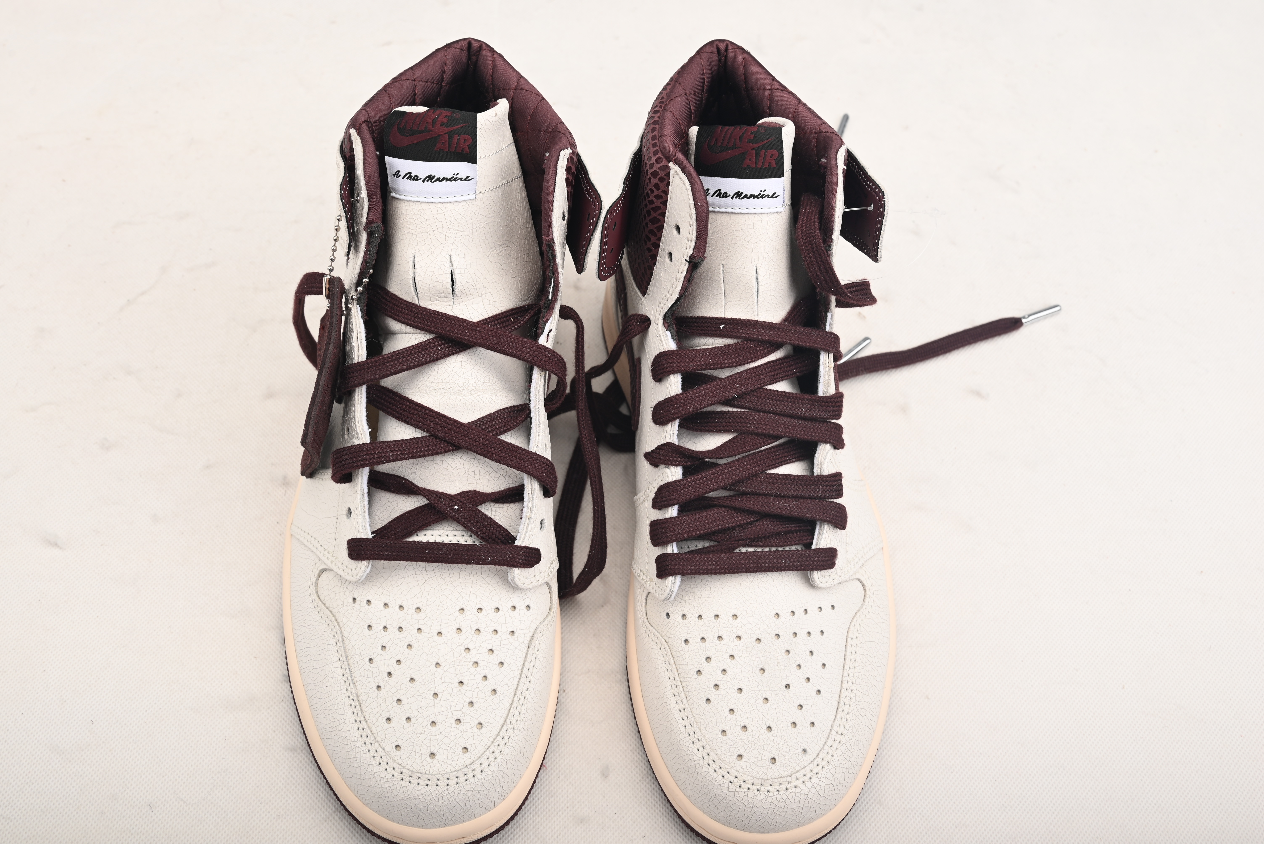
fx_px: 1405
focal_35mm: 40
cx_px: 632
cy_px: 422
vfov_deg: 33.4
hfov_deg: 48.4
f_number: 11
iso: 100
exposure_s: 1/200
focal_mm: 40
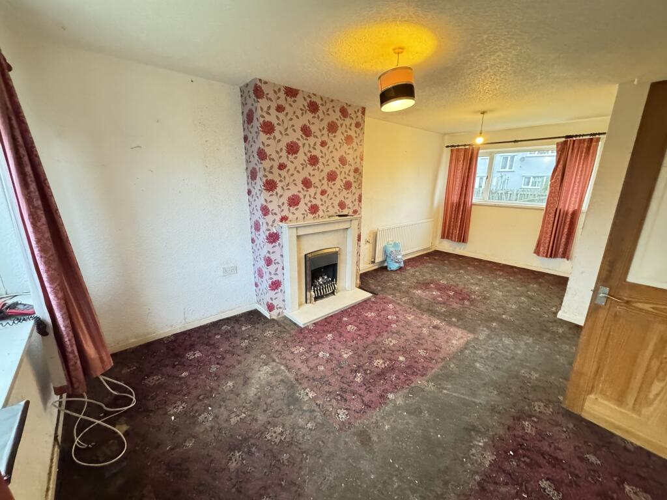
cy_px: 250
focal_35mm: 14
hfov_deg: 102.1
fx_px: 270
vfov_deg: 85.7
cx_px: 334
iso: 1250
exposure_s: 1/45
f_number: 2.2
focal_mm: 2.22
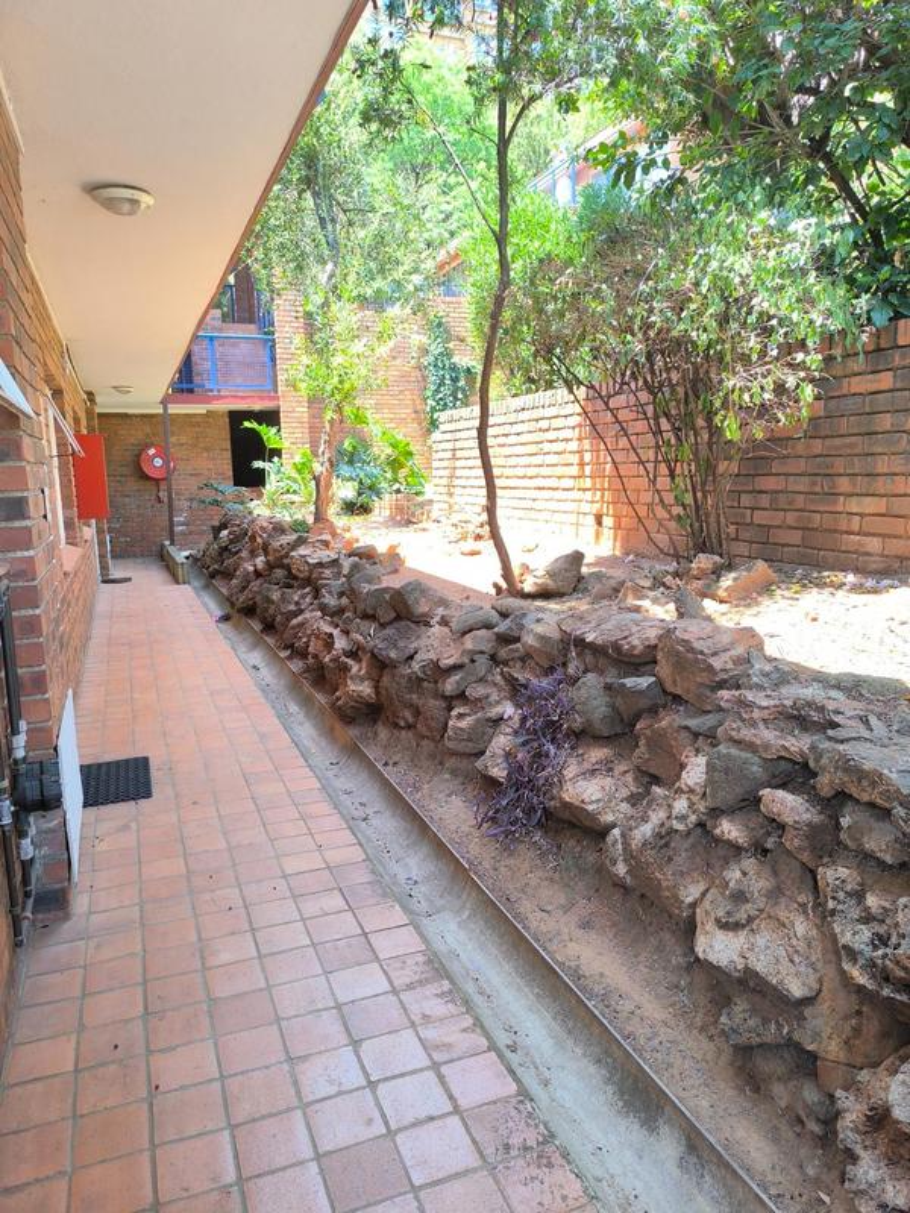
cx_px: 455
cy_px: 606
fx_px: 806
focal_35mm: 23
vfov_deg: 73.9
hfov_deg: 58.9
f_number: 1.65
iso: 125
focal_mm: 6.14
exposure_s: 1/100
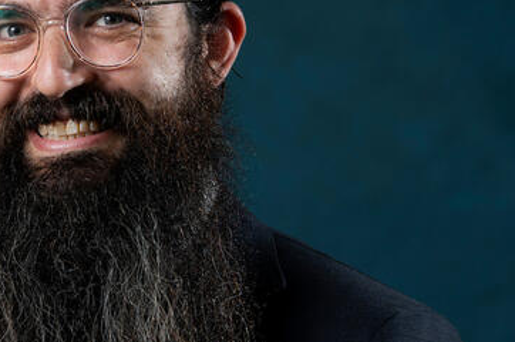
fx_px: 3142
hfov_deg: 9.3
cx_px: 37
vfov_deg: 6.2
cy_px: 136
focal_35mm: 220
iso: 160
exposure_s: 1/160
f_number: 4
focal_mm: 100
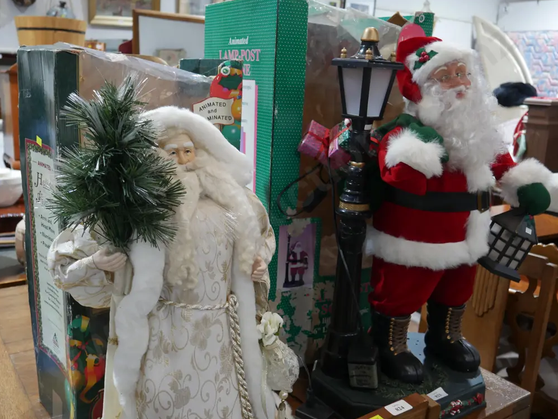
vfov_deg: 38.7
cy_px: 208
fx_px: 597
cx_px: 282
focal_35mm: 37
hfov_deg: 50.1
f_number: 4
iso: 800
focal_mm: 18
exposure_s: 1/60
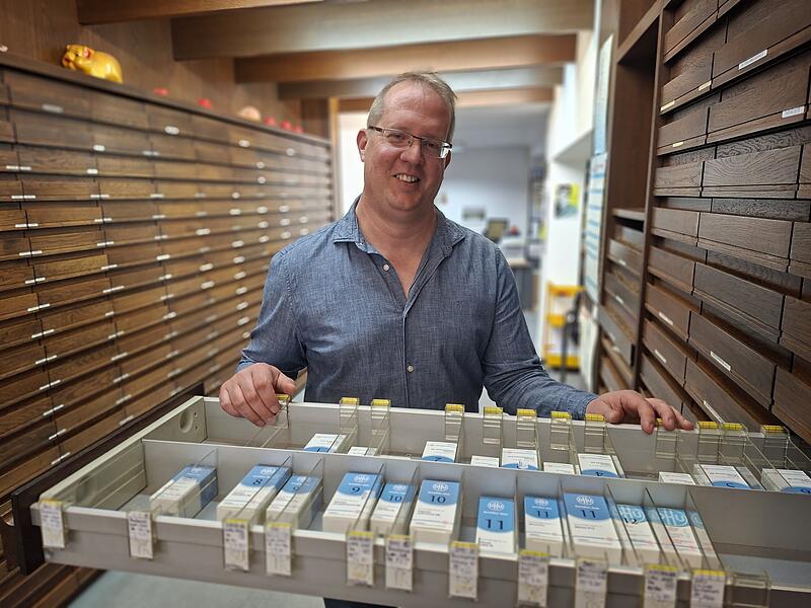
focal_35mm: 23
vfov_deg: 58.9
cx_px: 406
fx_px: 539
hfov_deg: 73.9
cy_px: 304
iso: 200
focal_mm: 5.54
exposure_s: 1/50
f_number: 1.8
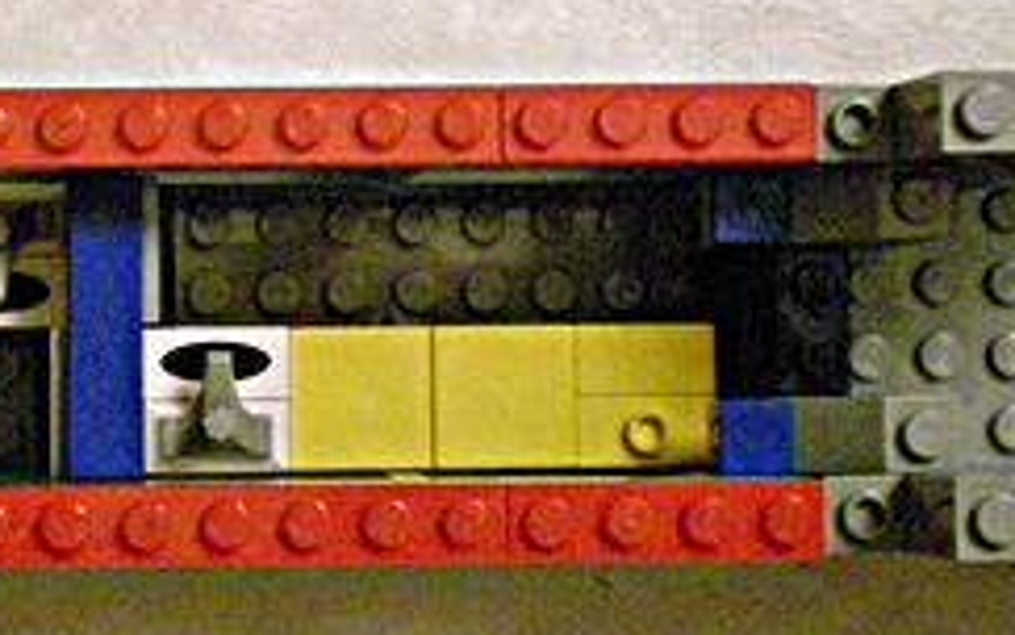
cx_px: 146
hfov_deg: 19.4
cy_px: 109
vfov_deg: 12.3
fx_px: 2933
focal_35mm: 106
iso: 800
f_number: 3.1
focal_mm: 6.3
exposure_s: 1/48.5
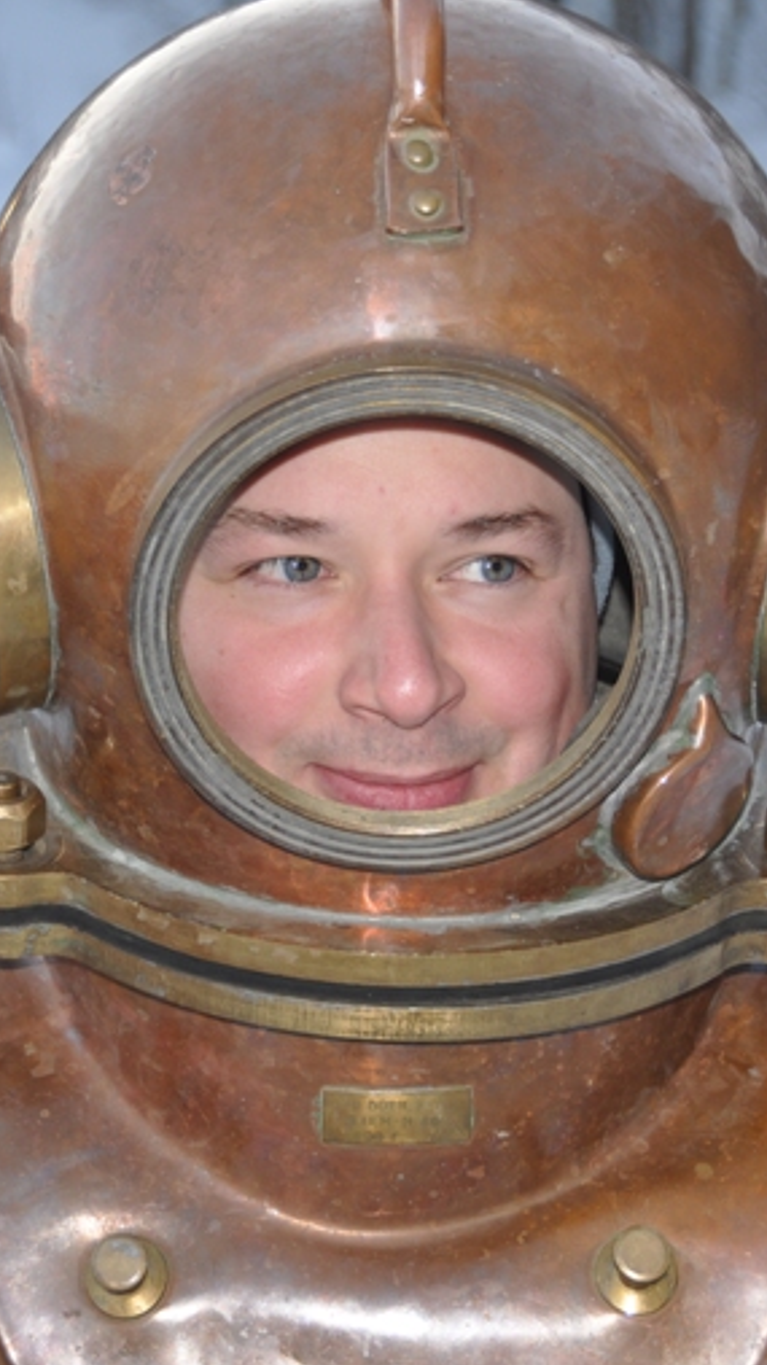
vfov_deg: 19.5
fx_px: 3979
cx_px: 344
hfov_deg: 11.0
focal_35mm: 110
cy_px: 677
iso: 220
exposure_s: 1/200
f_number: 4.5
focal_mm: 46
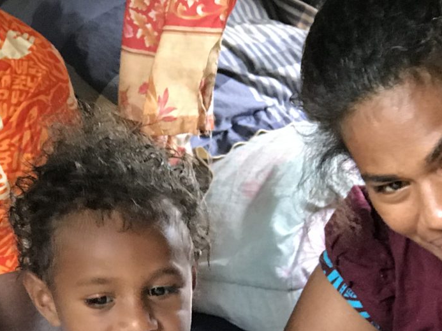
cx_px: 211
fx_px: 2016
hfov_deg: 12.5
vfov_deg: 9.4
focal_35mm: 158
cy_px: 214
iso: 320
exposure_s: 1/50
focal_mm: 6.6
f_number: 2.8
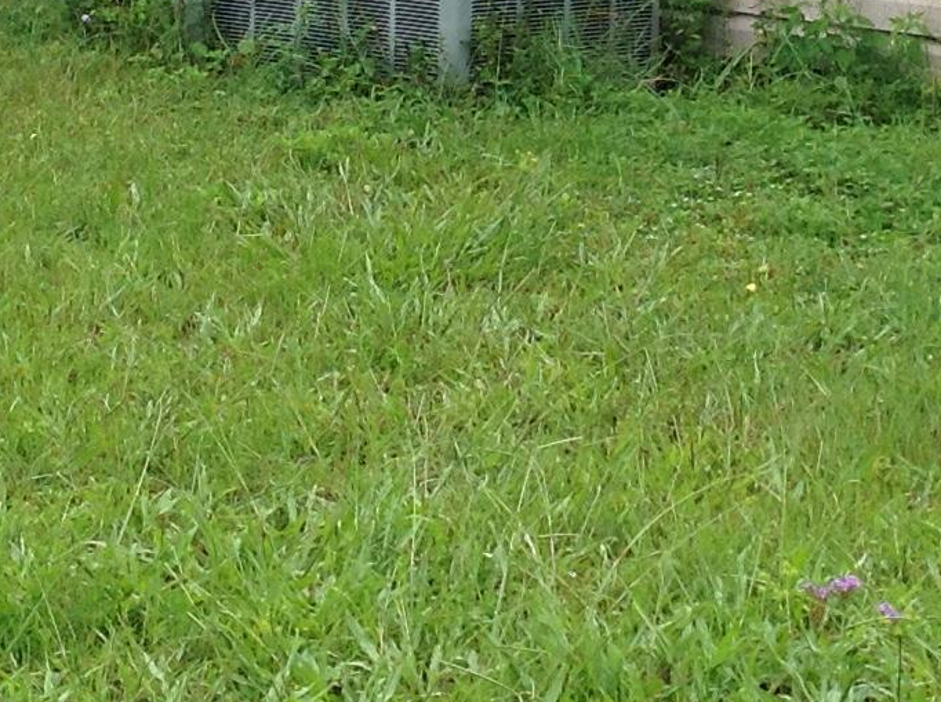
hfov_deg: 14.8
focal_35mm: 133
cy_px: -160
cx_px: 657
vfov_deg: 10.9
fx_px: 3609
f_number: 2.4
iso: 50
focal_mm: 4.28
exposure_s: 1/687
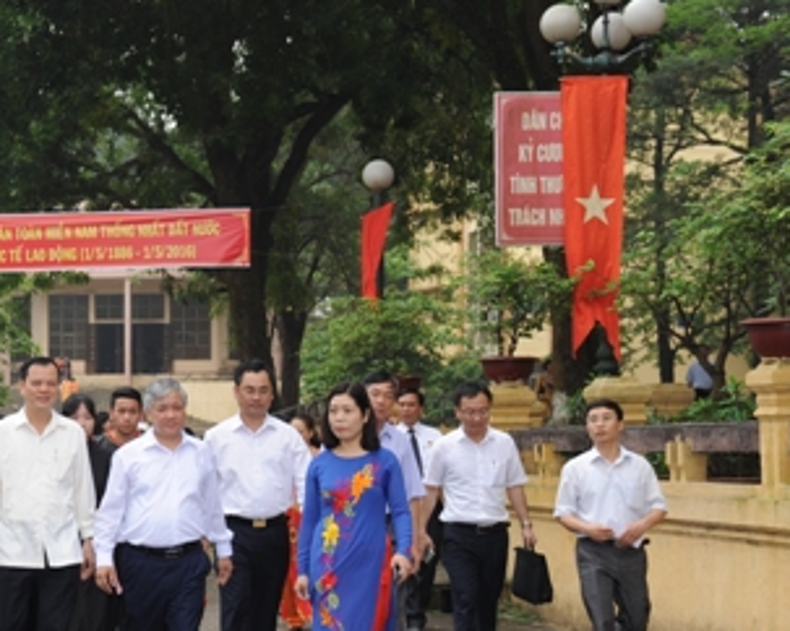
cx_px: 69
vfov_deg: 16.5
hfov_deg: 20.2
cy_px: 396
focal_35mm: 93
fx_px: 2173
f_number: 6.3
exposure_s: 1/160
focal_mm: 50
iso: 250
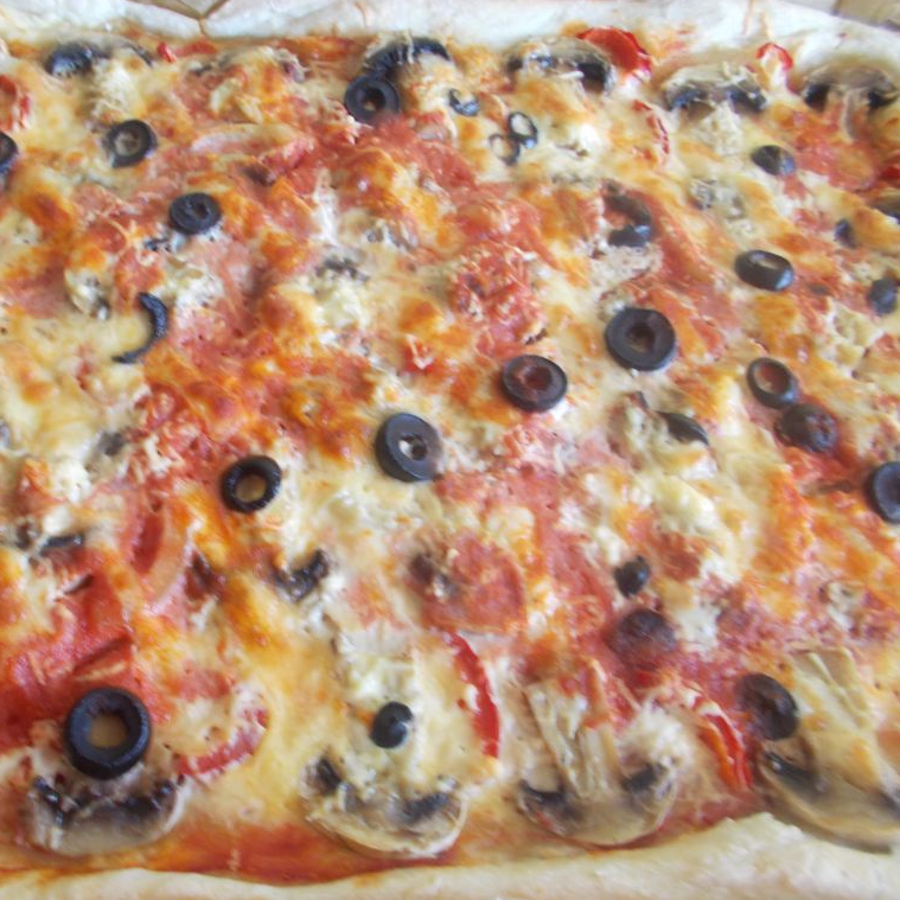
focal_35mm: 31
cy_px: 452
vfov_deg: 52.5
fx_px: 912
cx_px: 328
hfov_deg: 51.9
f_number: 3.2
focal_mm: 4.6
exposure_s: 1/10
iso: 200
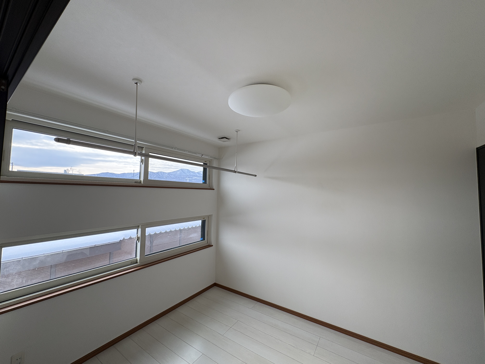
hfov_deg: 102.1
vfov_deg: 85.7
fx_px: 196
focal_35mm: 14
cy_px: 182
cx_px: 242
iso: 64
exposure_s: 1/295
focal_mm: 2.22
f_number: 2.2
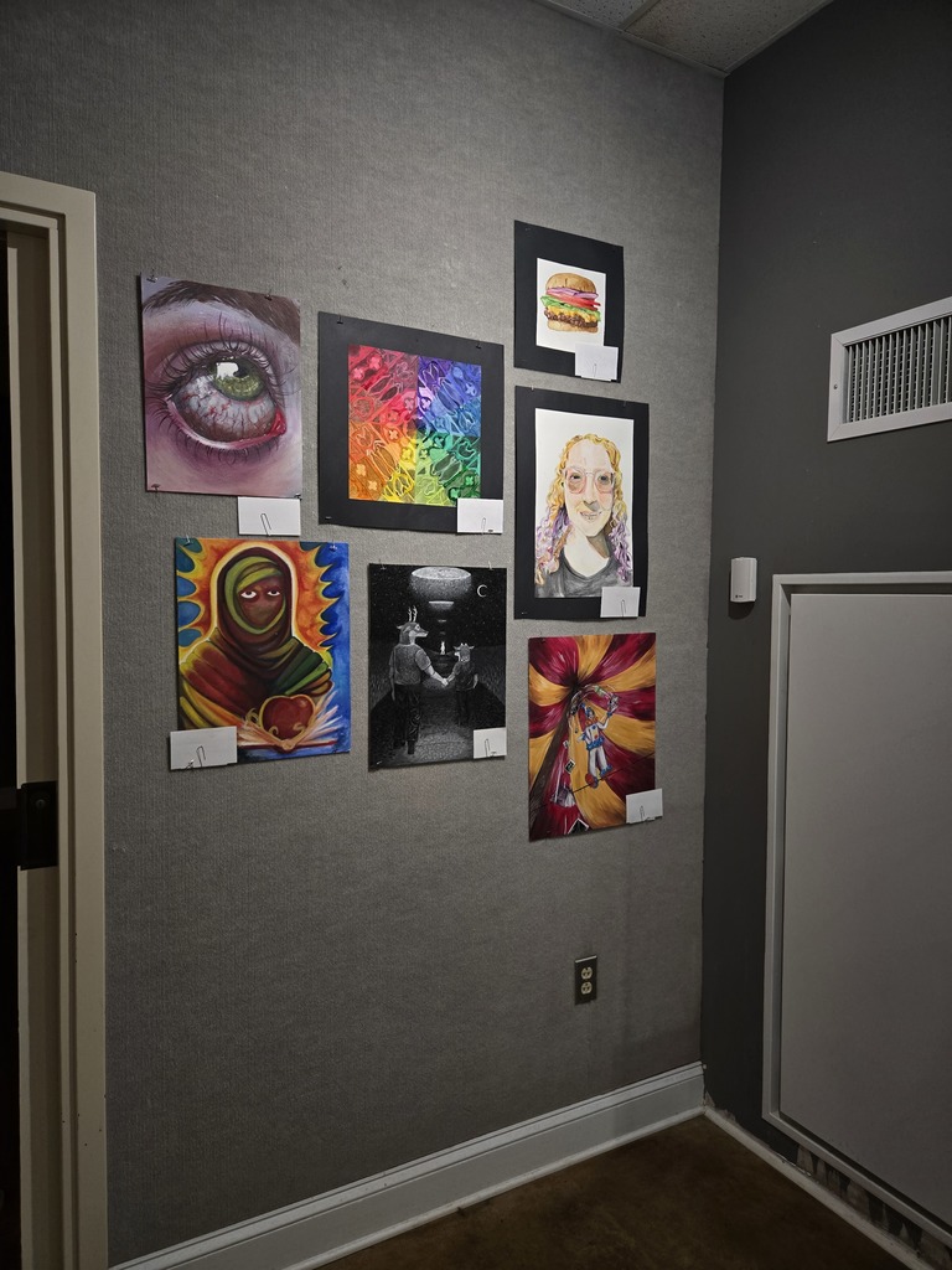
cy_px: 635
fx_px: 843
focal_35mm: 23
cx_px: 476
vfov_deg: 73.9
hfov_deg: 58.9
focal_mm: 5.4
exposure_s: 1/120
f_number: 1.8
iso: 160
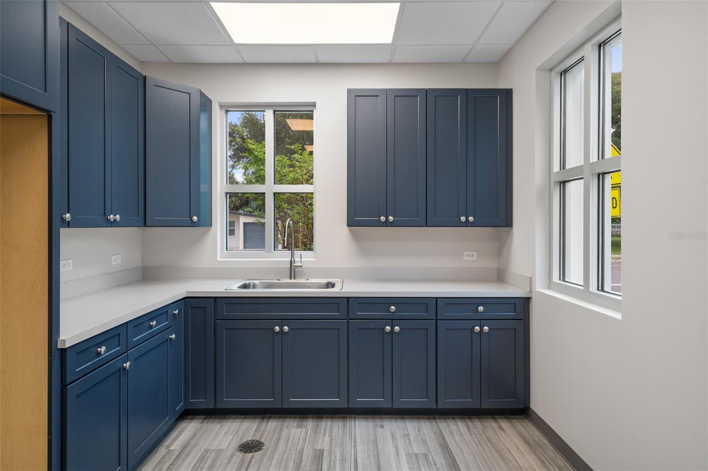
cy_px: 236
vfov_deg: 61.9
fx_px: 393
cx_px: 354
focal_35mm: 20
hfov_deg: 84.0
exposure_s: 1/1.67
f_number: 8
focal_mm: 20
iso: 320
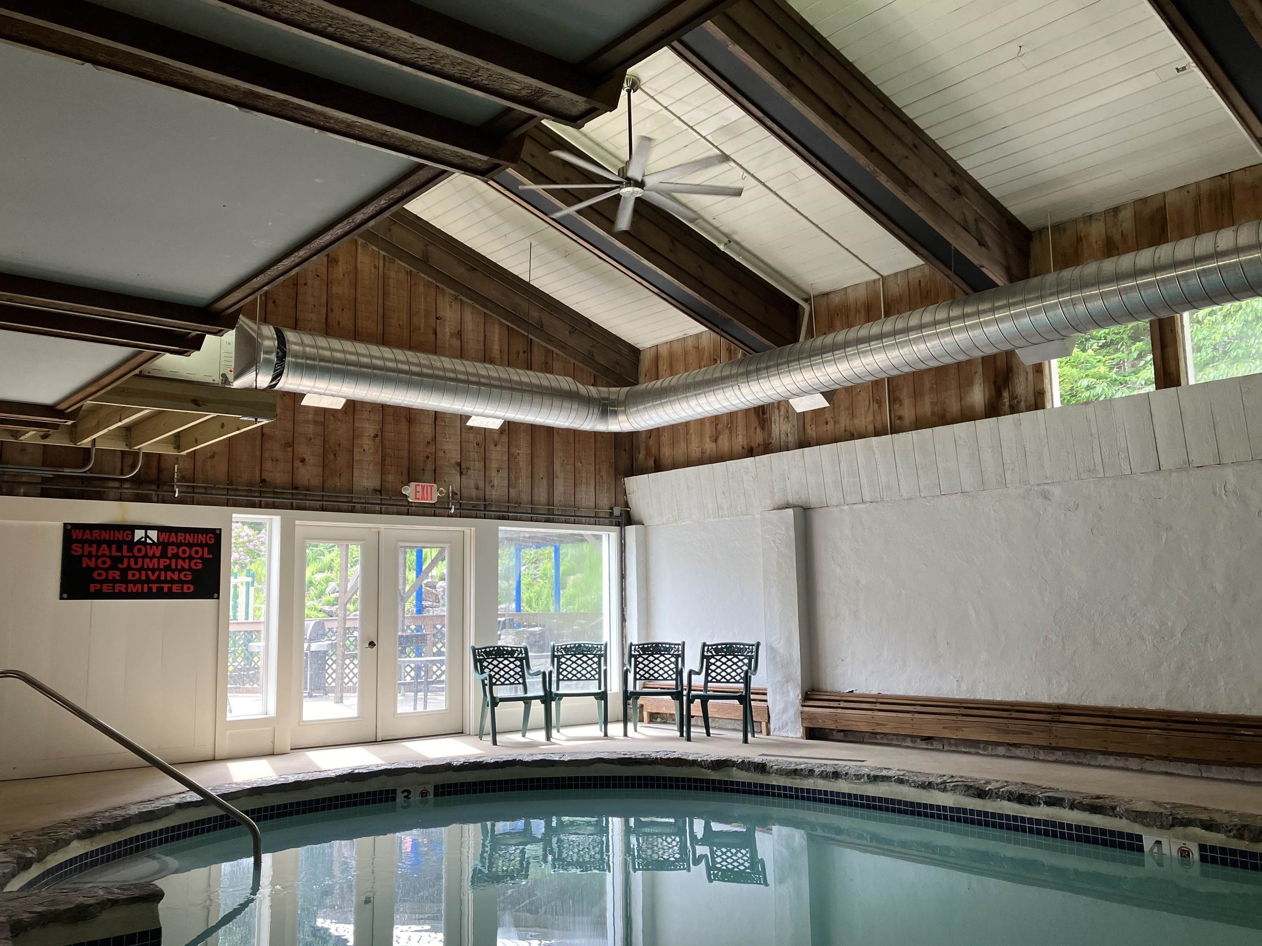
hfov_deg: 61.7
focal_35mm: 29
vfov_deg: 48.2
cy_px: 488
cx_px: 630
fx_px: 1057
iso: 80
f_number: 1.8
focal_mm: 3.99
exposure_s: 1/120
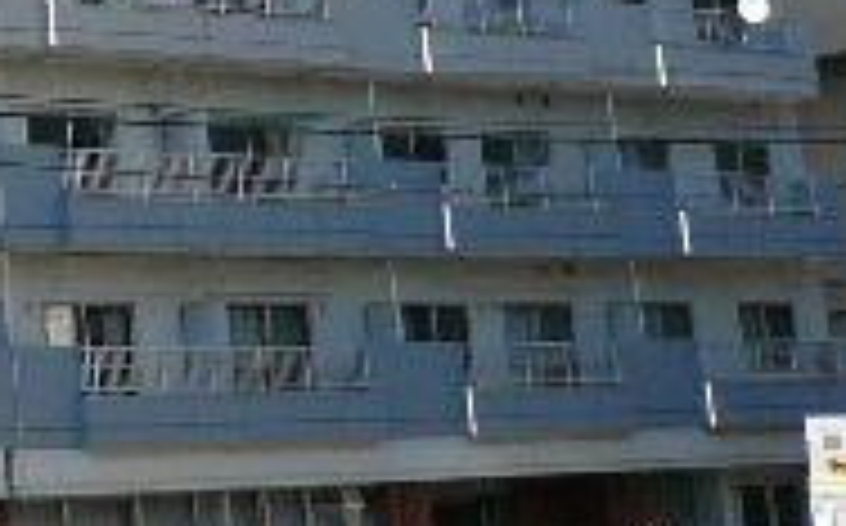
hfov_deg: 15.5
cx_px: -459
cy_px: -207
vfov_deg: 10.3
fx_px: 2833
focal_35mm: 123
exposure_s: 1/800
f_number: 2.8
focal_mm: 4.6
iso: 100
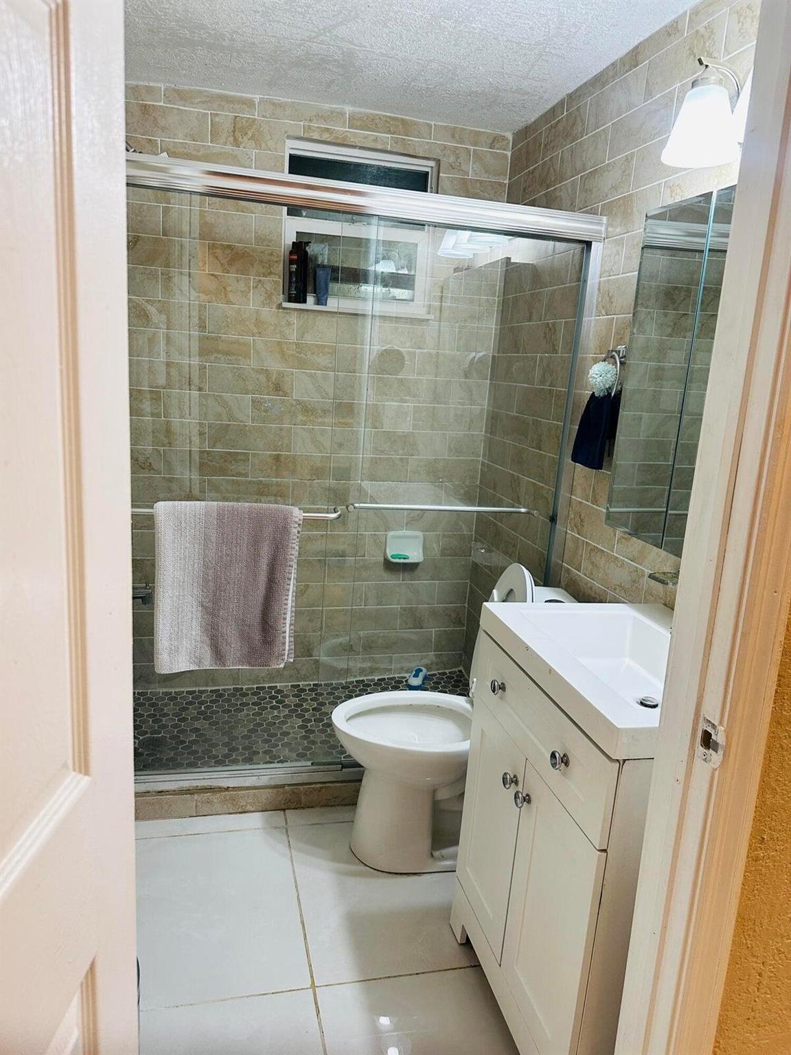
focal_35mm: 24
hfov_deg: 56.8
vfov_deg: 71.6
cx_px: 396
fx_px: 731
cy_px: 528
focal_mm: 6.86
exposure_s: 1/60
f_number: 1.78
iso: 200
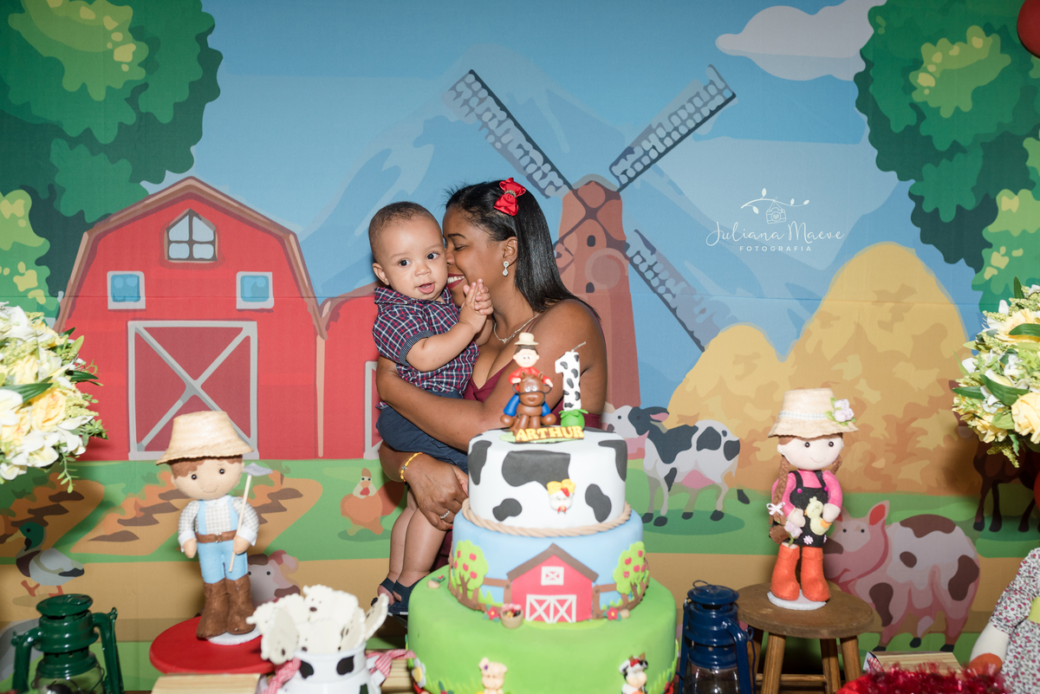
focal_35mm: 35
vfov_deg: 37.9
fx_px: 1011
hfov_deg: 54.4
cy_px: 347
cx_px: 520
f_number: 4
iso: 400
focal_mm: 35
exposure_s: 1/160
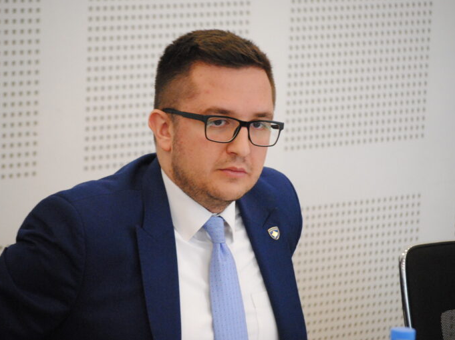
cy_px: 169
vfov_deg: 7.9
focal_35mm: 189
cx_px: 215
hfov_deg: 10.5
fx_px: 2483
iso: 1600
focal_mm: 116
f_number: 4.8
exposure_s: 1/125
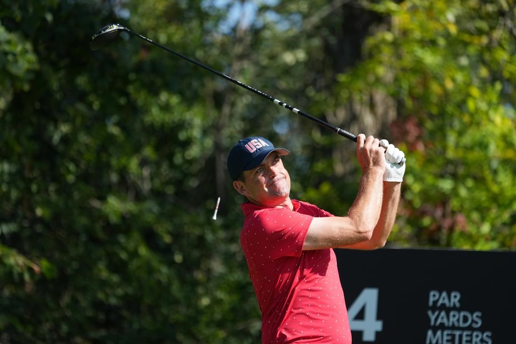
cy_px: 172
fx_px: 4429
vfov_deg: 4.4
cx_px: 258
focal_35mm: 309
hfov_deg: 6.7
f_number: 5.6
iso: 800
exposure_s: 1/2500
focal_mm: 309
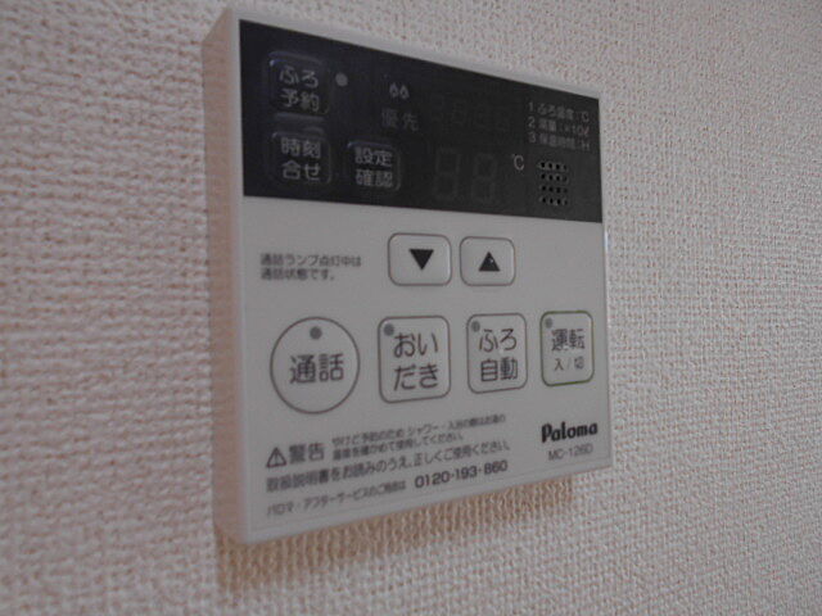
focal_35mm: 26
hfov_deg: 67.3
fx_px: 617
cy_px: 308
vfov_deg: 53.1
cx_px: 411
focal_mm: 4.6
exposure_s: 1/30
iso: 160
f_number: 3.2
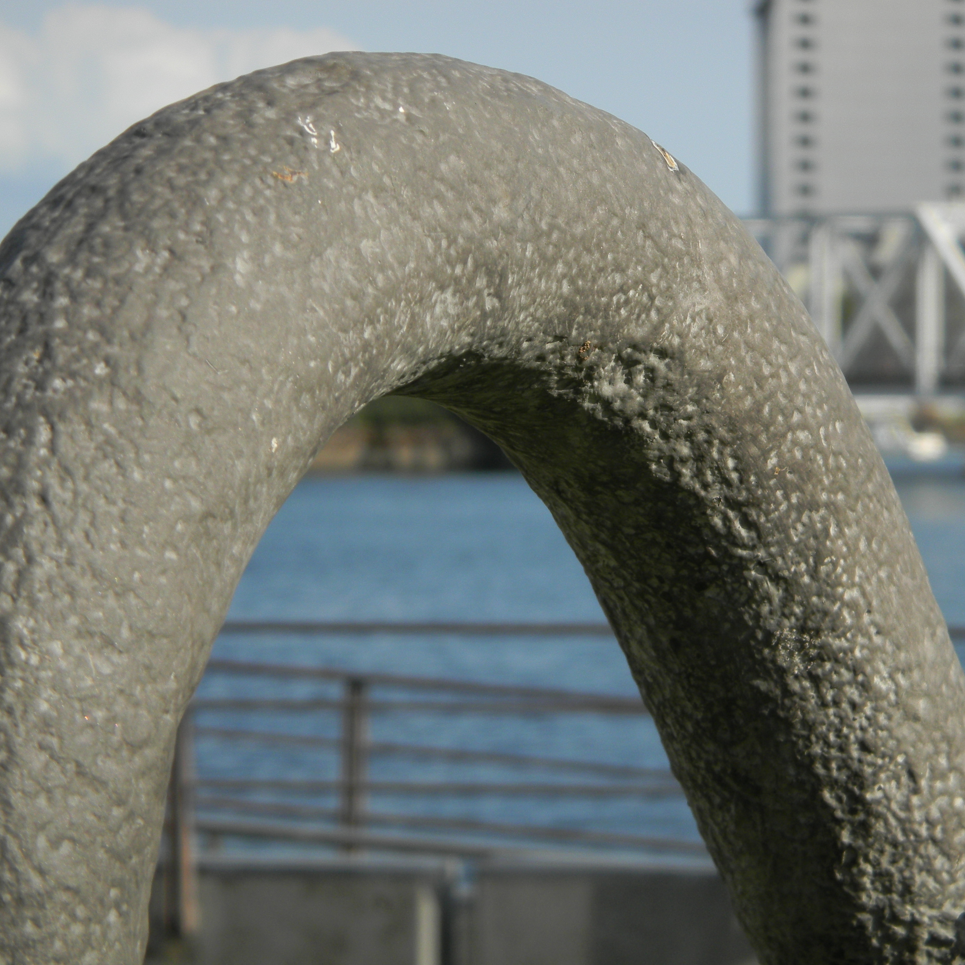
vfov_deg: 10.5
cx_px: 589
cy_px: 481
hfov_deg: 10.5
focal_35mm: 166
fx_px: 5236
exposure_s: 1/296
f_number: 5.8
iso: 80
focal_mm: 25
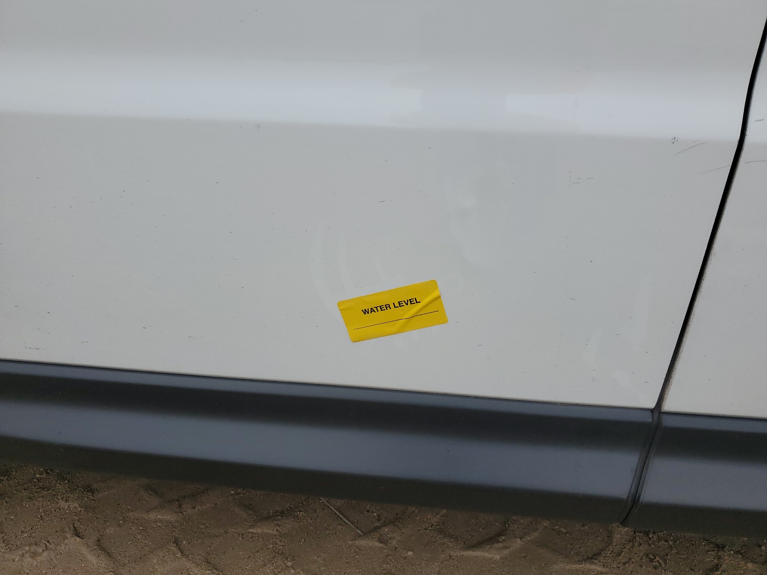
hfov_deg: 67.3
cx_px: 384
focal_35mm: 26
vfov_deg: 53.1
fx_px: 576
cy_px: 288
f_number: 1.5
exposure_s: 1/2000
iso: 50
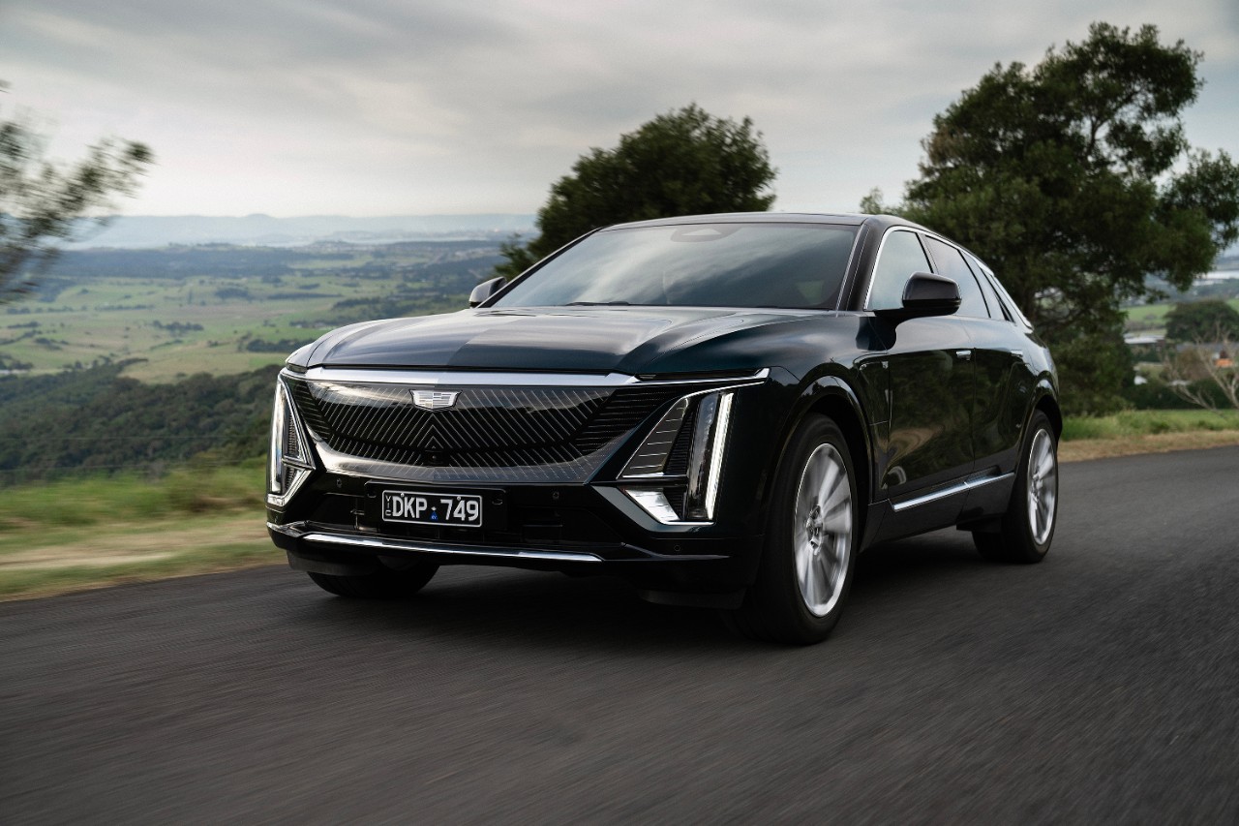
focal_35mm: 47
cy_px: 413
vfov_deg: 28.6
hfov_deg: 41.9
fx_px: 1617
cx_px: 620
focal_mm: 47
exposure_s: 1/80
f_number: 4
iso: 100
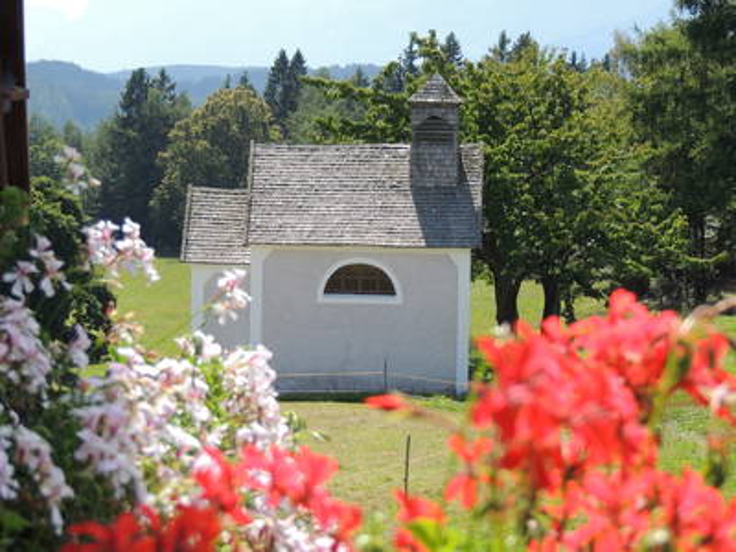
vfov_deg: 12.3
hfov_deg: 16.4
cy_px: 276
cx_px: 368
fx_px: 2551
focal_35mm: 120
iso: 100
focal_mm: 21.4
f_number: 4.2
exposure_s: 1/320
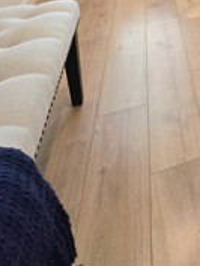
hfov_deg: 21.8
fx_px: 362
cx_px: 344
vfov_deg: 29.8
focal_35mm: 47
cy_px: -101
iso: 100
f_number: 2.2
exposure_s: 1/60.2
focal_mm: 1.7
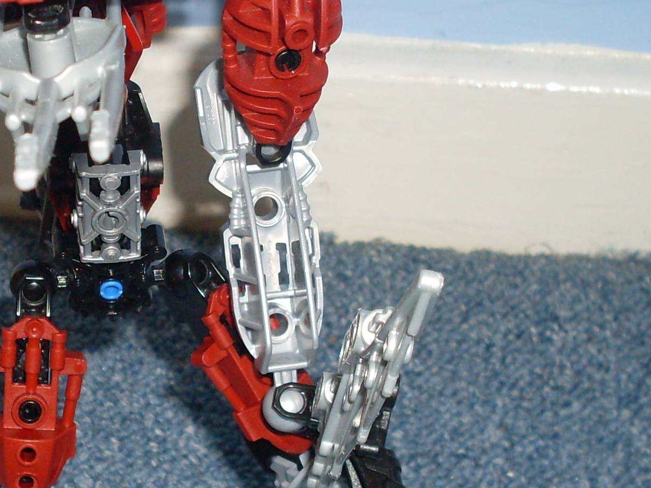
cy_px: 241
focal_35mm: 96
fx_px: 1805
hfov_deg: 20.3
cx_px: 156
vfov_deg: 15.4
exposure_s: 1/45
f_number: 2.8
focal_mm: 6.3
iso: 100
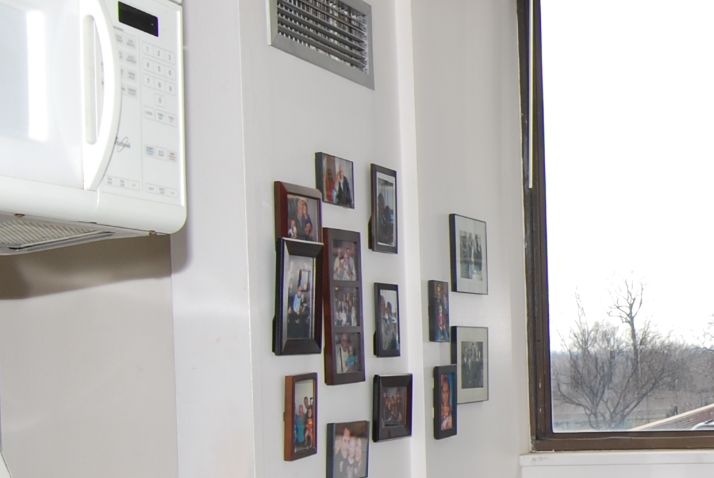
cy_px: 370
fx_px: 1311
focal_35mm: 66
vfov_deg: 20.5
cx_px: 797
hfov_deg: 27.7
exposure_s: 1/160
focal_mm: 12
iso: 100
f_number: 6.3
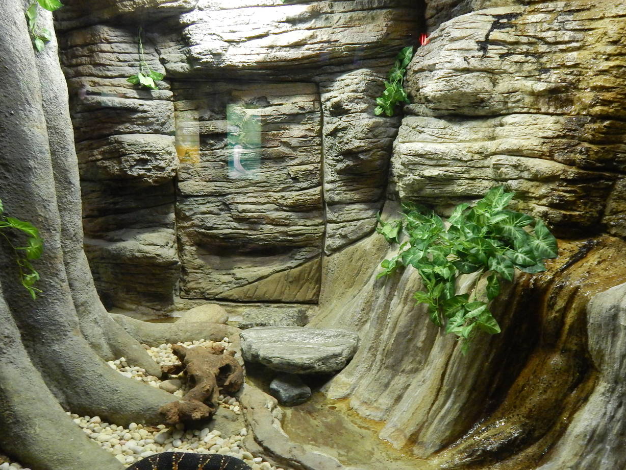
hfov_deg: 59.7
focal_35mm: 30
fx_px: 542
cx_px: 359
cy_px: 249
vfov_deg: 46.8
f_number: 3
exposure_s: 1/25
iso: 400
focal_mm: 4
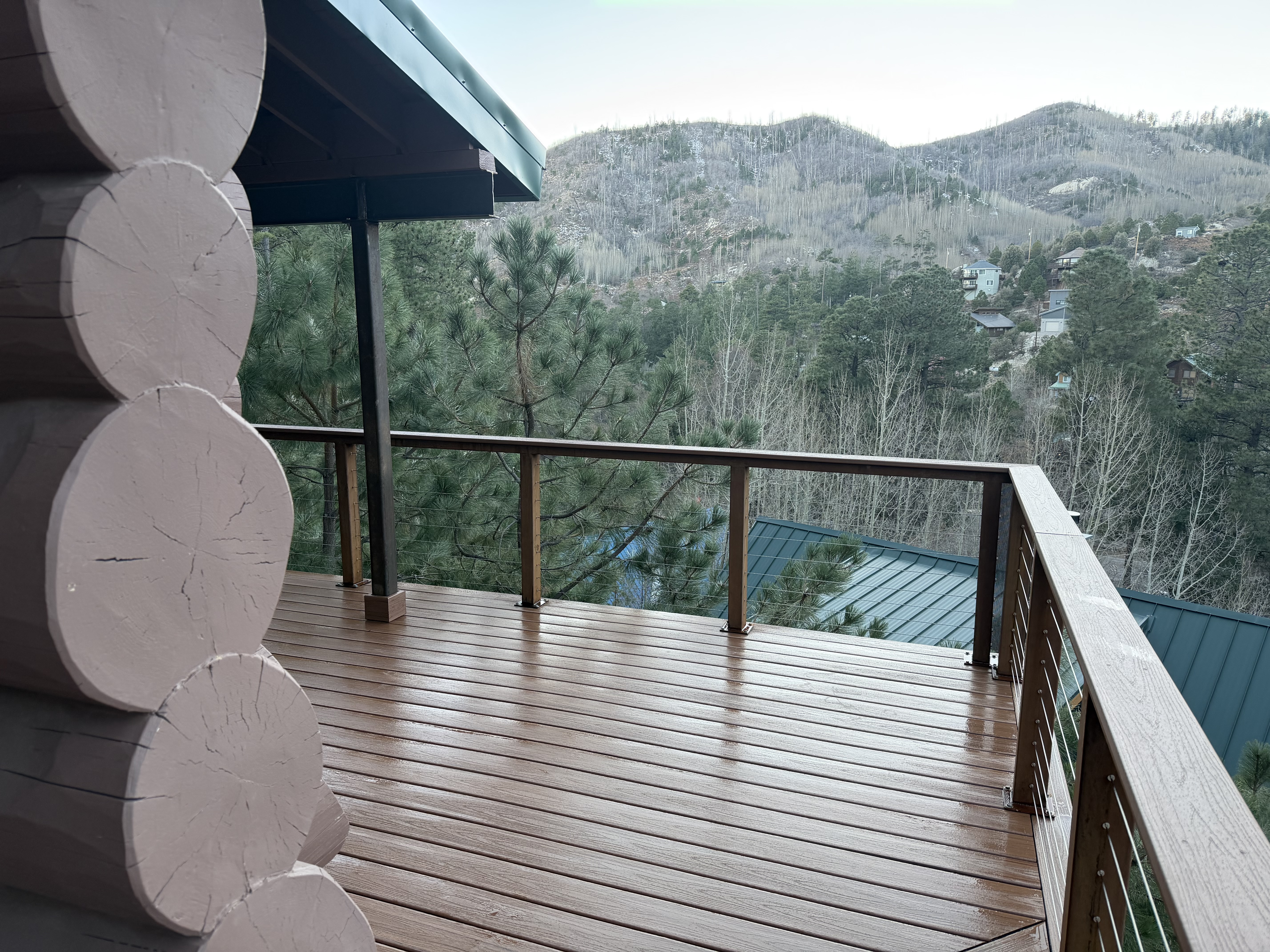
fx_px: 881
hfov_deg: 71.6
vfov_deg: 56.8
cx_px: 635
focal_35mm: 24
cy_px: 476
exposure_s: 1/121
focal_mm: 6.76
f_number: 1.78
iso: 80
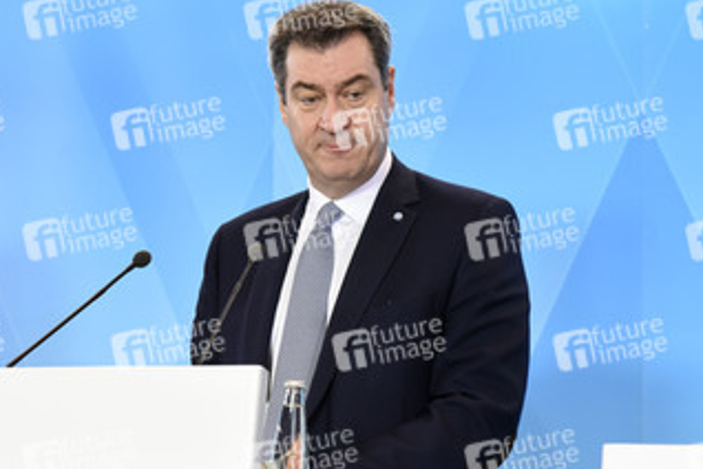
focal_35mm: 139
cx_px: 330
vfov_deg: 9.9
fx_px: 2714
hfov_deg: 14.8
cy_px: 290
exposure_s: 1/100
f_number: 6.3
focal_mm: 98
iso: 3200
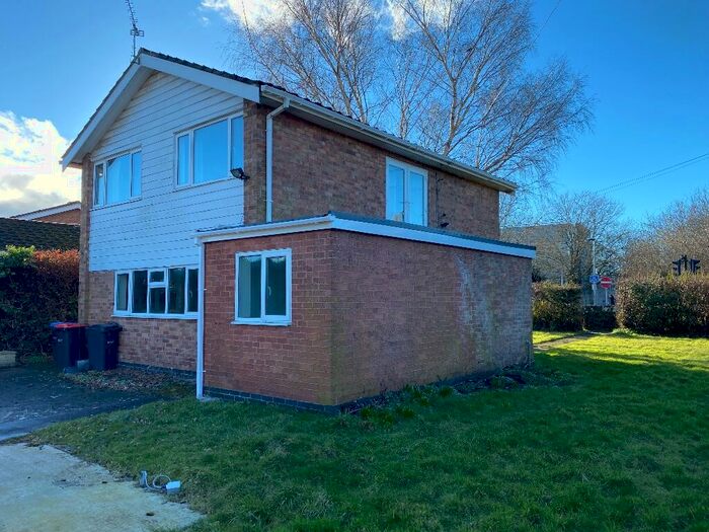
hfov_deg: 67.3
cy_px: 266
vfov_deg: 53.1
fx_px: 533
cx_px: 354
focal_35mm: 26
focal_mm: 4.25
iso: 32
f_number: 1.8
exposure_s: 1/822
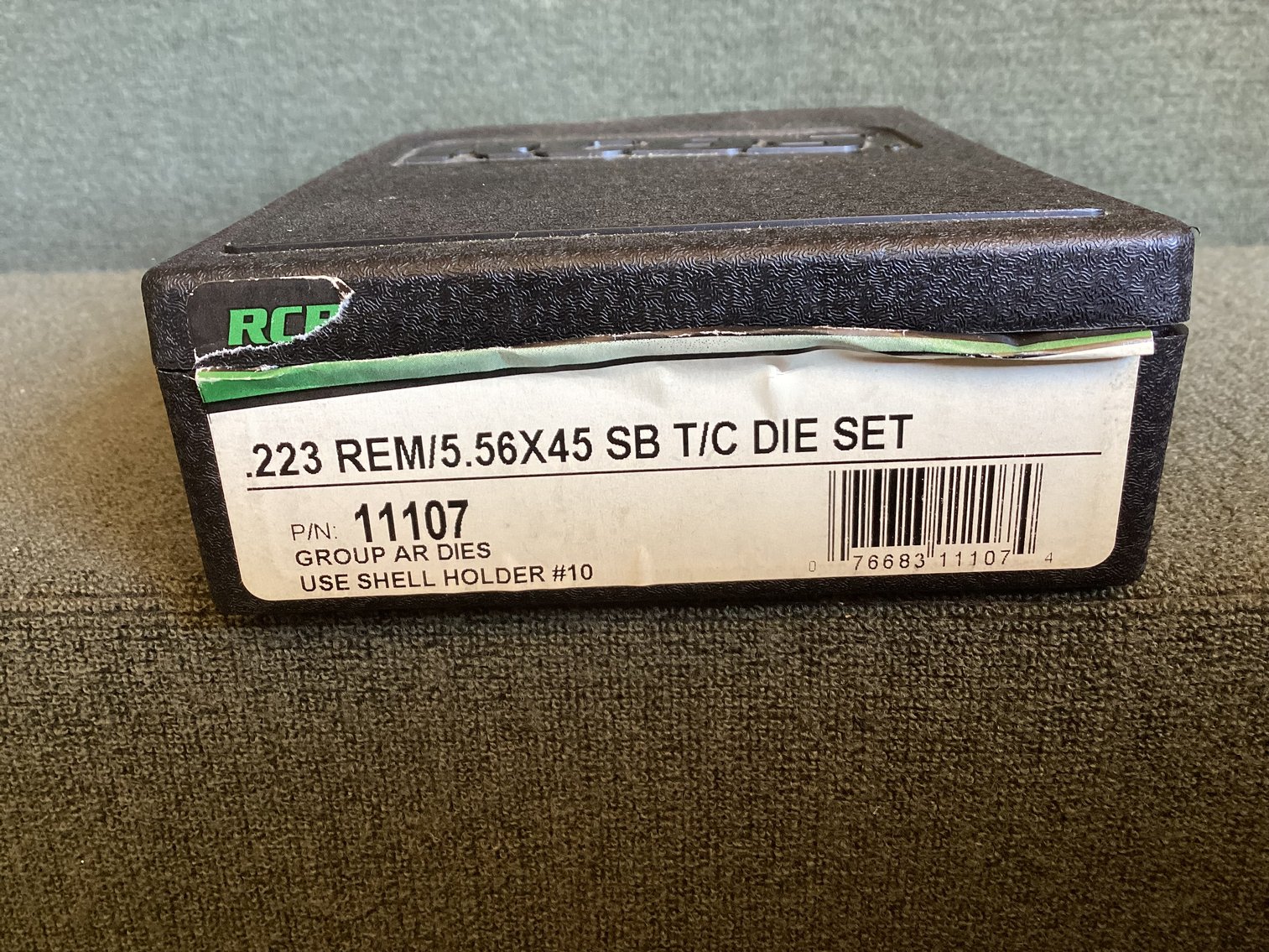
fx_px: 1137
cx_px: 634
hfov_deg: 58.3
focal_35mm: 31
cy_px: 476
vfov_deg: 45.4
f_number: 2.4
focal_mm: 3.3
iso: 100
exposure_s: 1/50
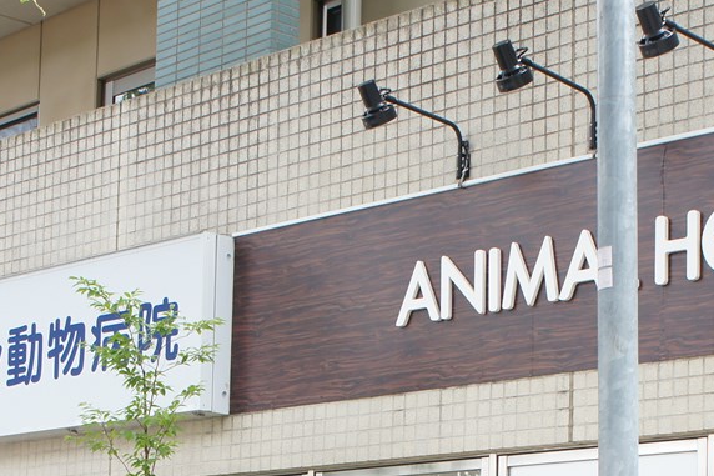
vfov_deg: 13.8
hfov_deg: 21.2
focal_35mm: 96
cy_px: 560
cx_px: 379
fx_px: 1911
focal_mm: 23
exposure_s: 1/60
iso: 200
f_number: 8
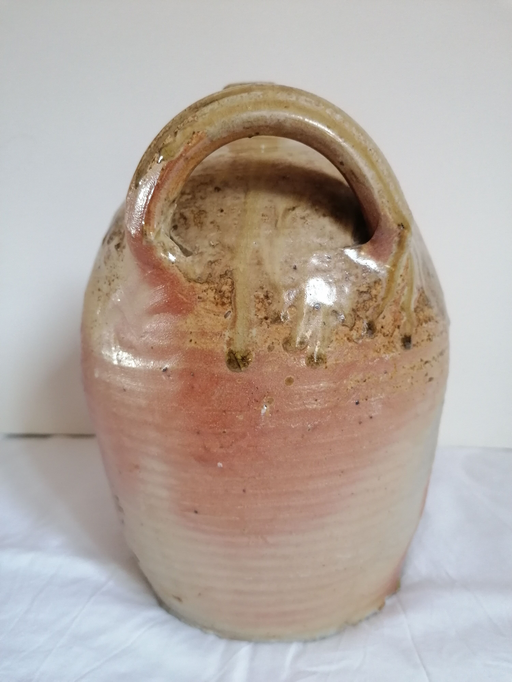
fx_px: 532
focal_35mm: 27
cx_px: 256
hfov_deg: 51.4
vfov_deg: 65.3
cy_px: 341
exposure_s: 1/33.3
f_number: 1.8
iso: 400
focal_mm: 4.75
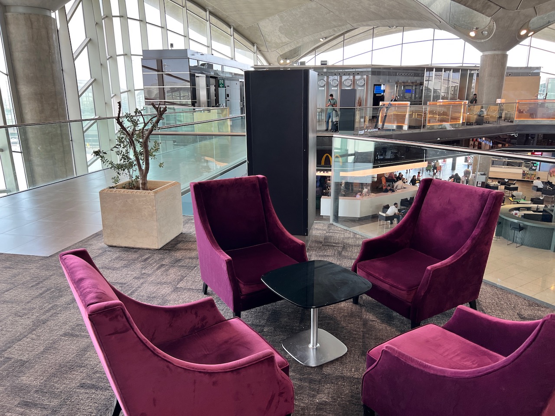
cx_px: 278
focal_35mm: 26
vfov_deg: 53.1
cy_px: 208
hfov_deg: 67.3
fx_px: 417
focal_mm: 5.7
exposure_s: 1/100
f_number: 1.5
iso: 40
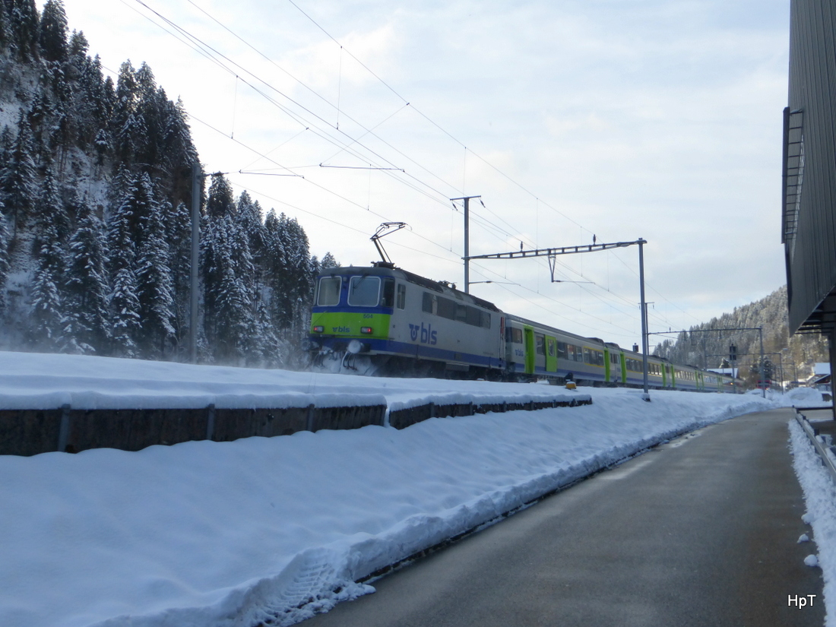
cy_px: 314
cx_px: 418
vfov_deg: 45.4
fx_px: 749
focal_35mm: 31
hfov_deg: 58.4
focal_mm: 5.4
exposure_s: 1/500
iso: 100
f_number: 4
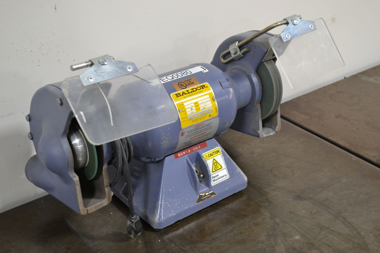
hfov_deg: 38.9
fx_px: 538
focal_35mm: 51
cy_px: 126
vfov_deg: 26.5
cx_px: 190
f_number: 5
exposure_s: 1/15
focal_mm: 34
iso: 400
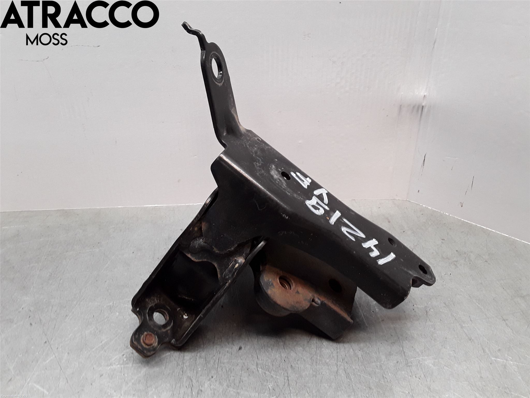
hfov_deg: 63.4
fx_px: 429
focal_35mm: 28
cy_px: 199
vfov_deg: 49.7
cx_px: 265
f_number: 1.9
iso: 40
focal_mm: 2.91
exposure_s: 1/50
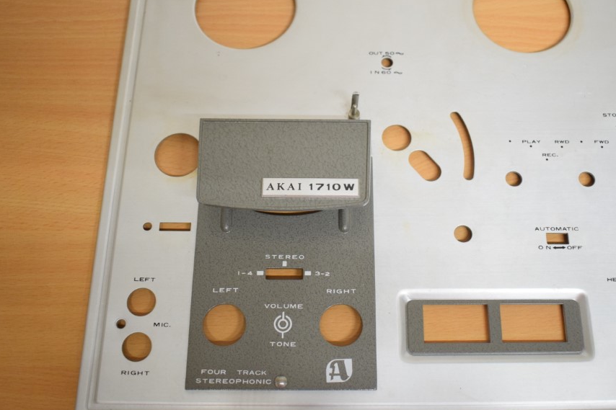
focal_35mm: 44
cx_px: 353
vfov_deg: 30.7
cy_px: 172
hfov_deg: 44.7
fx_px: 746
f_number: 4
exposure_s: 1/125
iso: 1600
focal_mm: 23
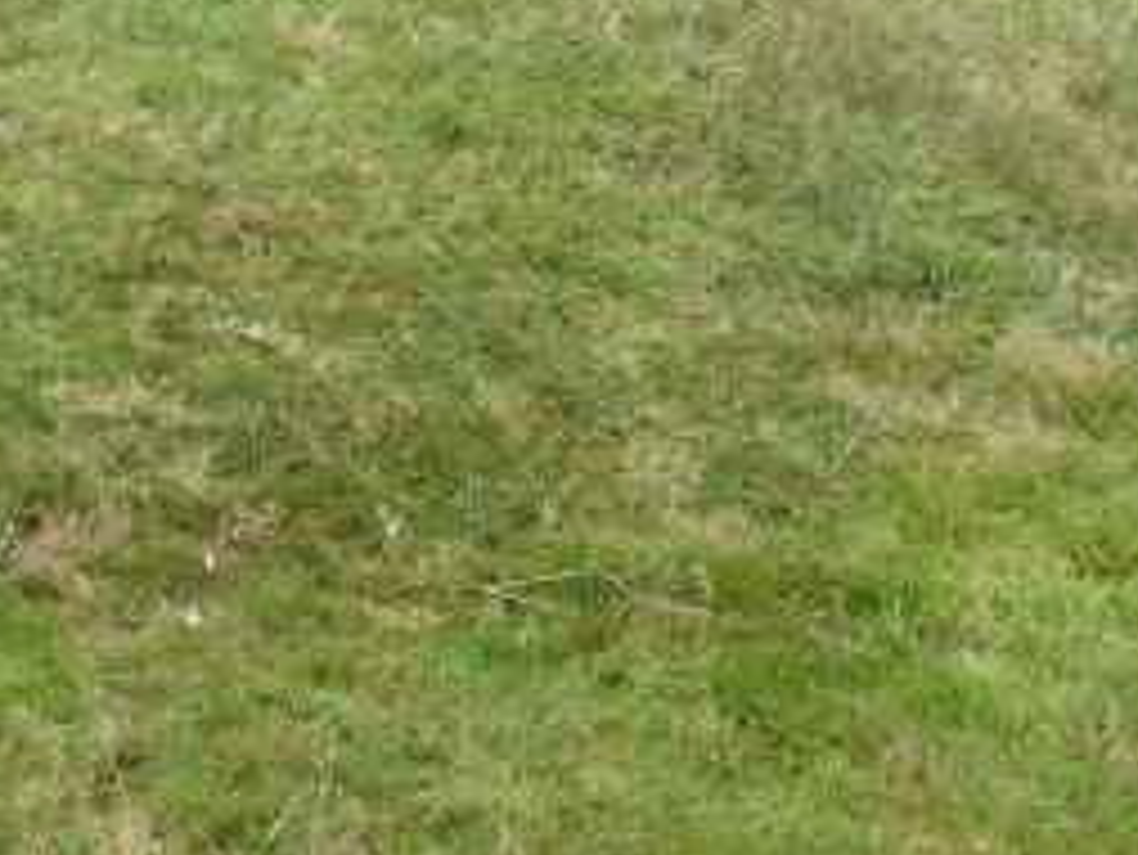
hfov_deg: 25.9
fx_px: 2335
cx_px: -9
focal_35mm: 71
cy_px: -27
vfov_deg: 20.0
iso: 80
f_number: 2.8
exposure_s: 1/320
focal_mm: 3.6
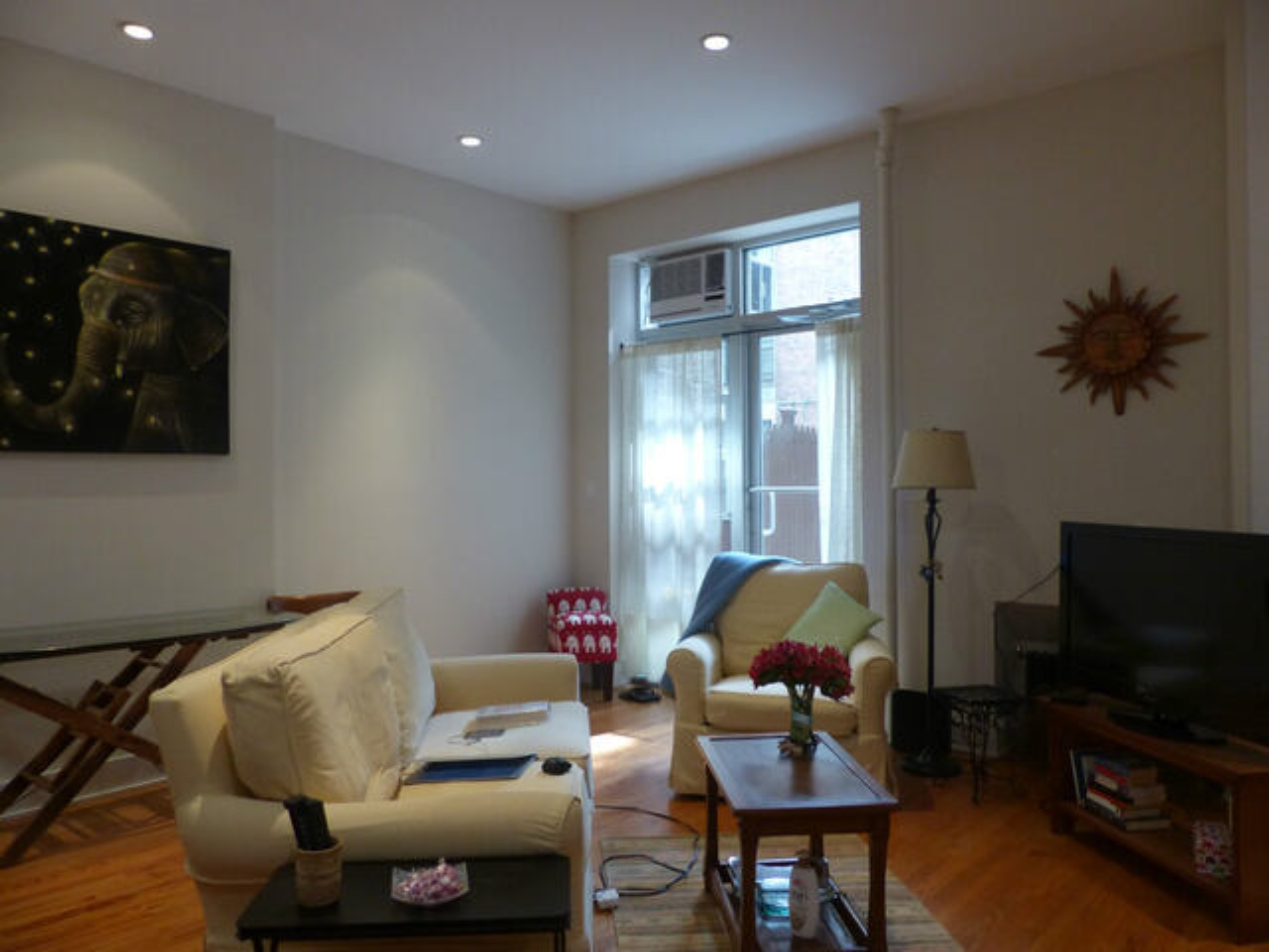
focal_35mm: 25
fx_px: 916
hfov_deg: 69.4
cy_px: 476
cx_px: 634
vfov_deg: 54.9
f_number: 2.8
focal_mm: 4.5
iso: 250
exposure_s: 1/60
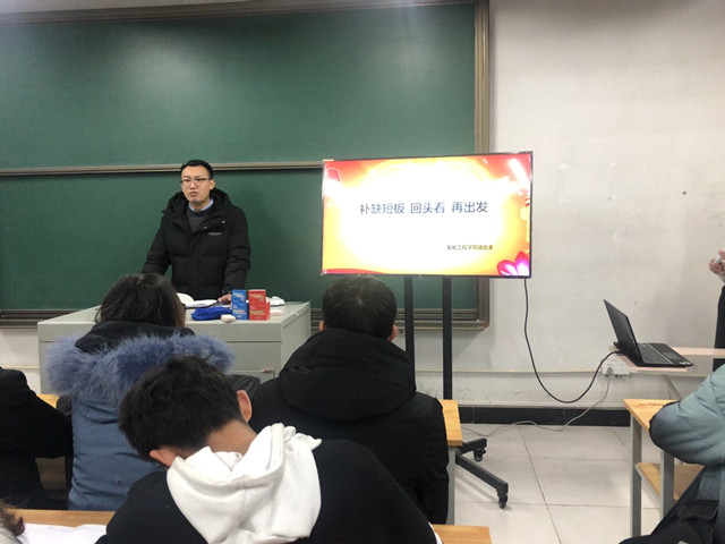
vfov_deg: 49.7
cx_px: 362
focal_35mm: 28
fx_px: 586
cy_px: 272
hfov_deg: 63.4
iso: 80
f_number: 1.8
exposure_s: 1/17
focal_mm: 3.99
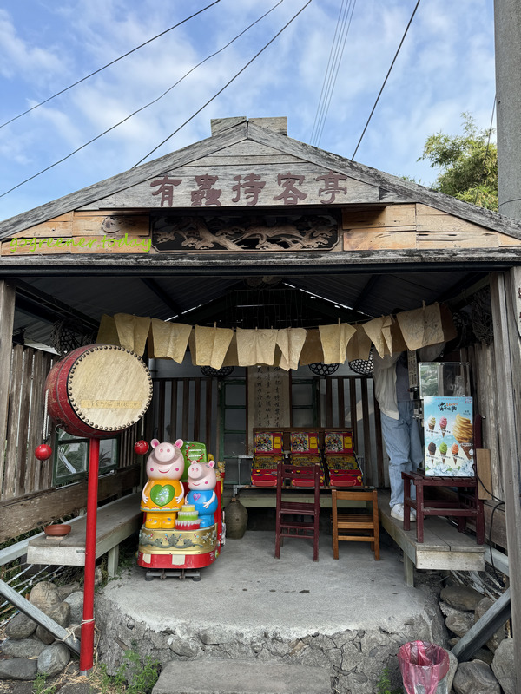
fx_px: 482
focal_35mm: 24
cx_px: 260
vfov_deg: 71.6
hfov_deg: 56.8
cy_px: 347
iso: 80
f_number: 1.78
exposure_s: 1/1059
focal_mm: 6.76
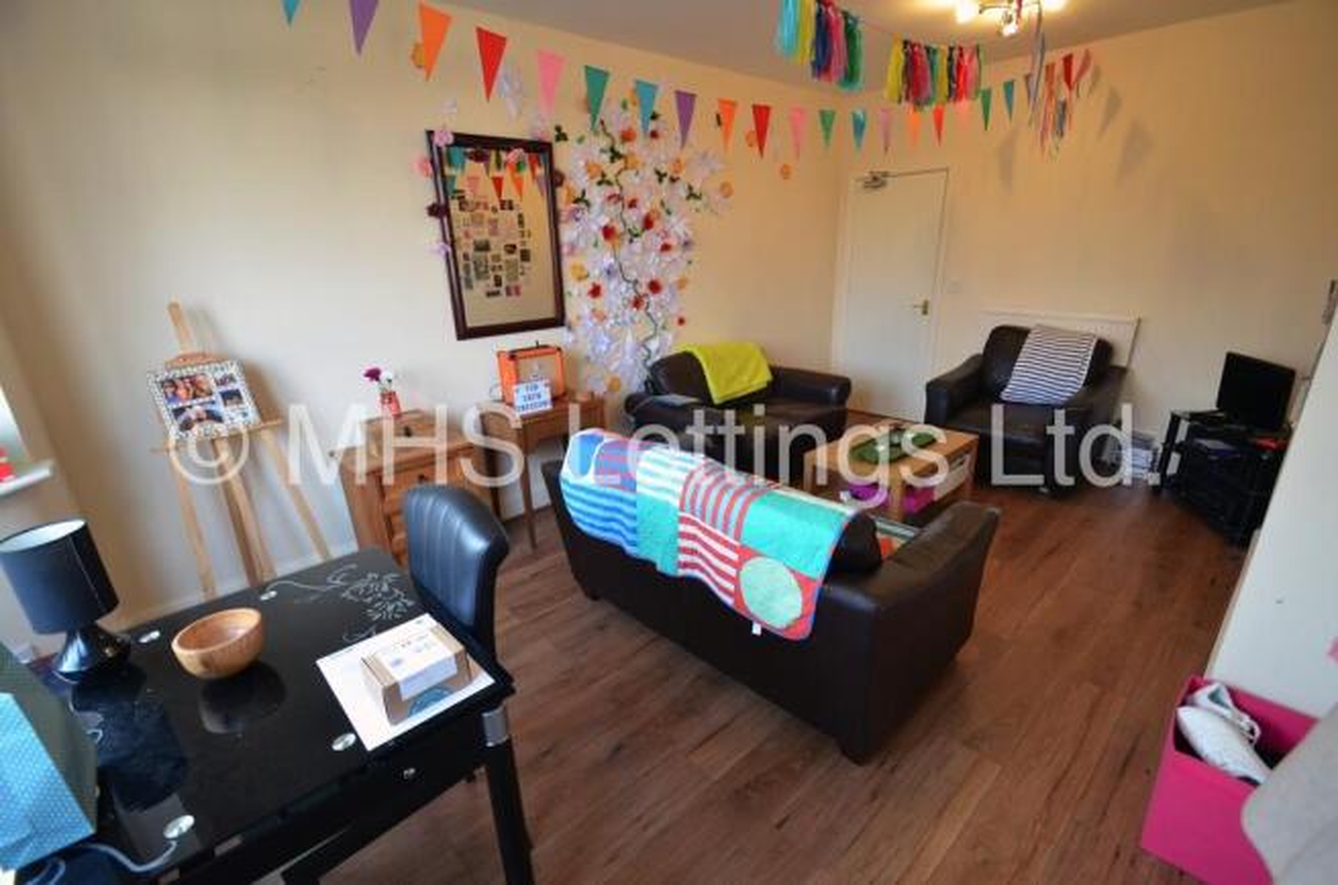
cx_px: 669
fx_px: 556
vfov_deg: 77.0
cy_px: 442
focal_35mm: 15
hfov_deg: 100.5
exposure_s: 1/50
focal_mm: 10
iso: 1000
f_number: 4.5
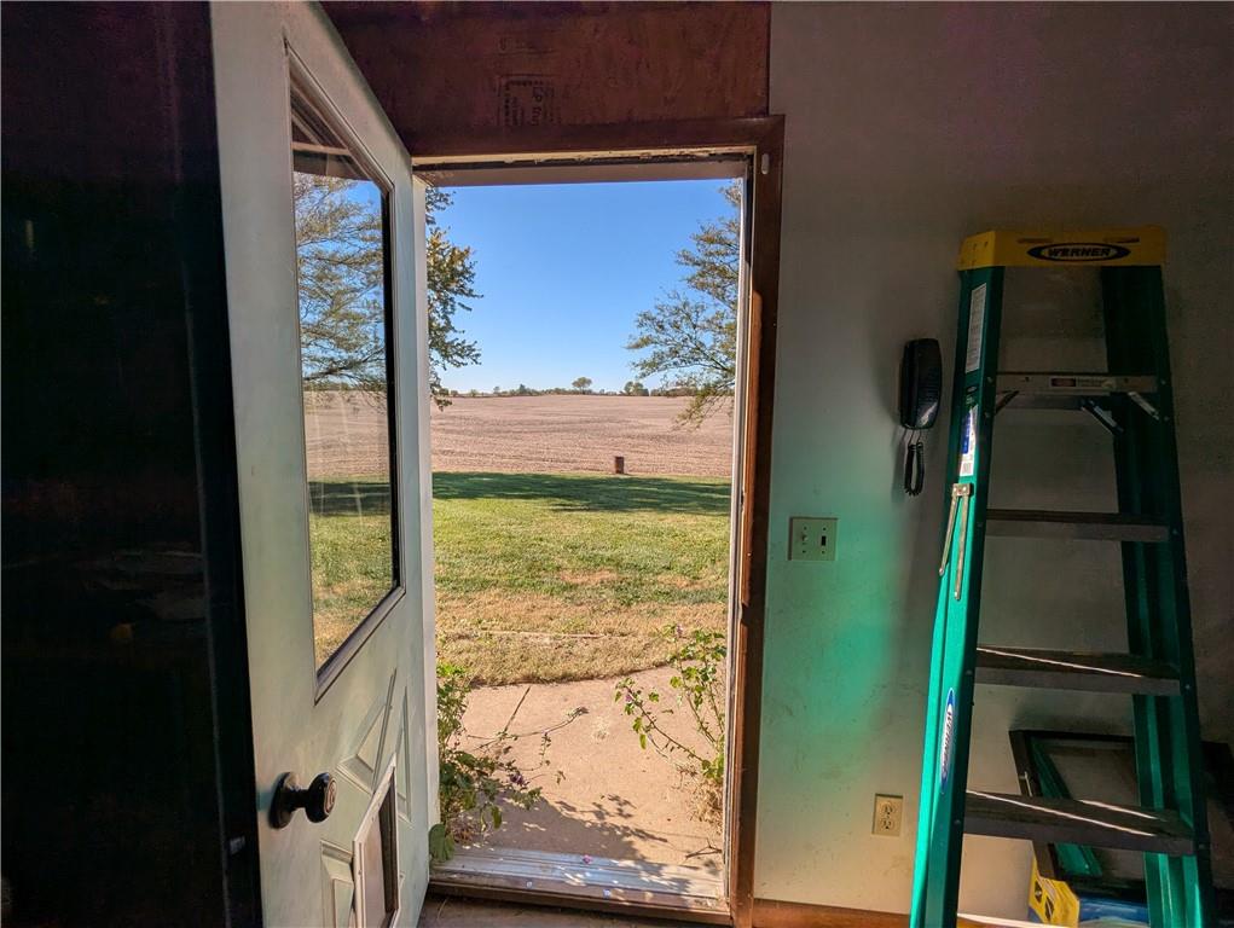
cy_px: 464
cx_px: 617
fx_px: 571
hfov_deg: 94.4
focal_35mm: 16
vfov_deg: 78.2
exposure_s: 1/1408
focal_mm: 2.35
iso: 45
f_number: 2.2
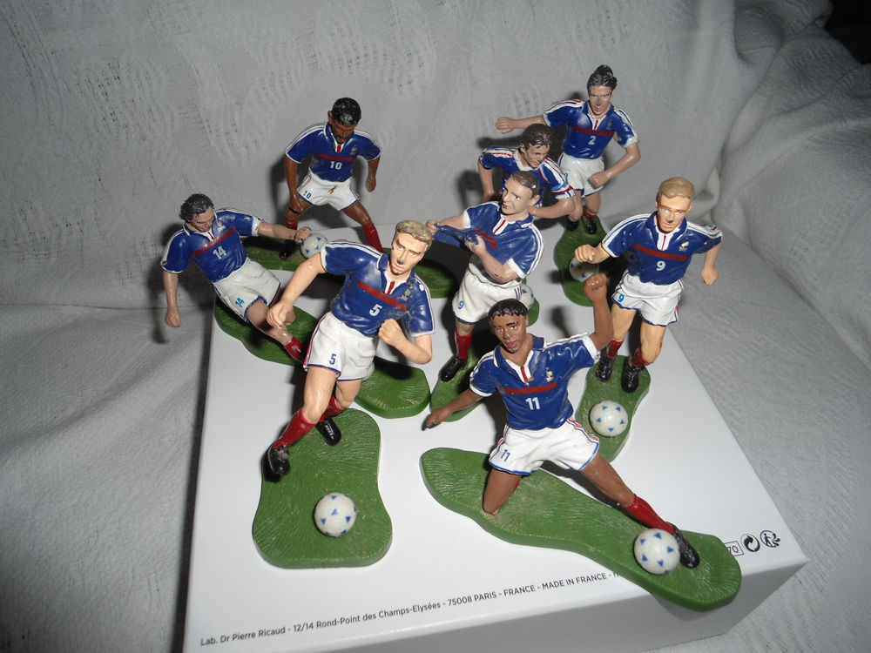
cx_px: 436
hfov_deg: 67.3
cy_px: 326
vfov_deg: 53.1
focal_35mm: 26
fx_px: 654
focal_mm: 4.7
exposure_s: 1/30
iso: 80
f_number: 8
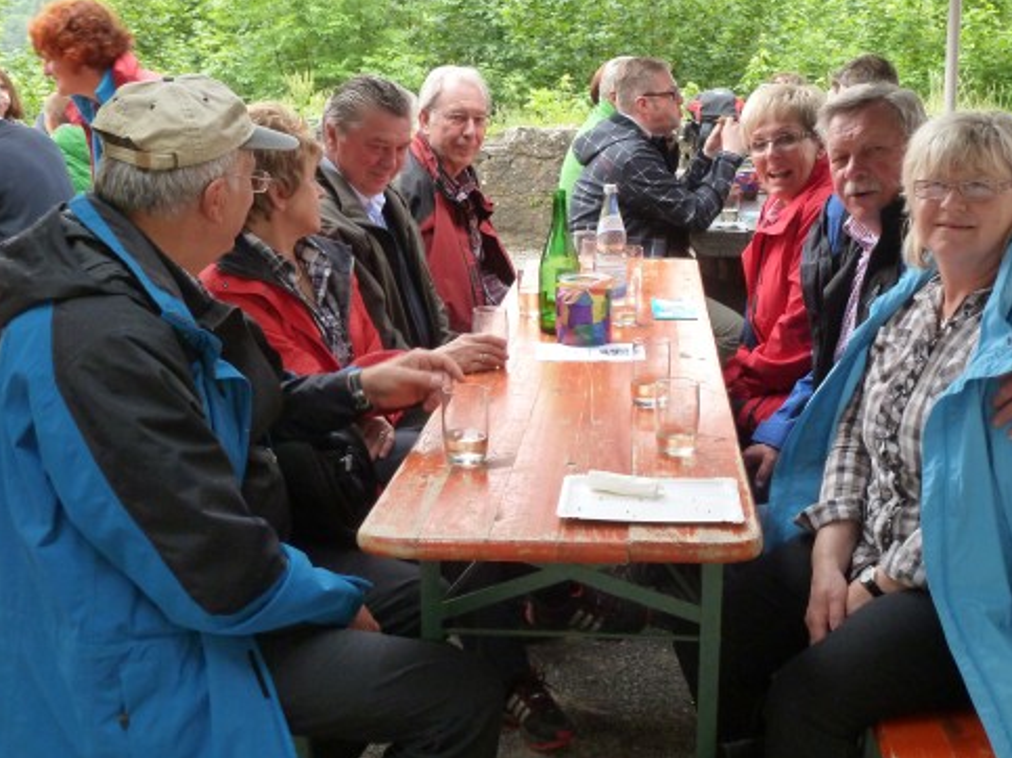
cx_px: 622
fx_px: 1198
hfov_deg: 45.5
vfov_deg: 35.1
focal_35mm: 41
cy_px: 331
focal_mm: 5.9
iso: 320
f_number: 3.6
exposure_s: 1/60
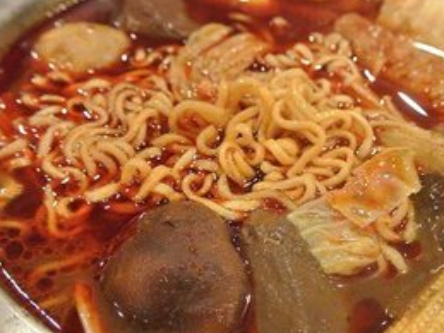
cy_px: 195
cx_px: 312
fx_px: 667
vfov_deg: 28.0
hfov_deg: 36.3
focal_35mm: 52
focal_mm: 10.7
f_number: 3.5
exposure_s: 1/125
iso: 2200
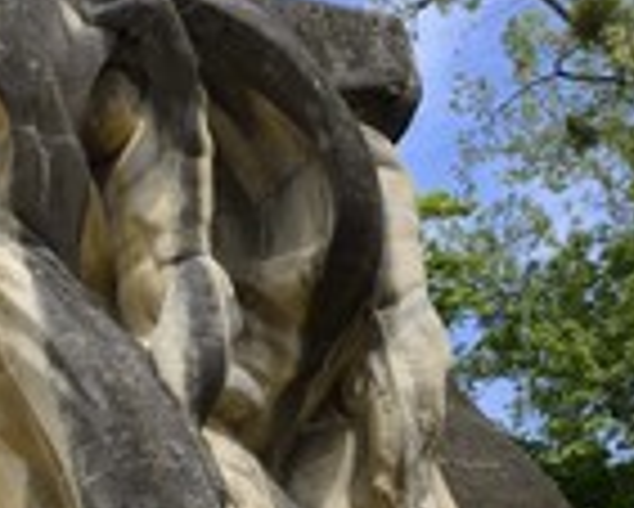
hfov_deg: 24.5
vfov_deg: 22.0
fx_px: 1258
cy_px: 504
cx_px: -198
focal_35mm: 67
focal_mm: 24
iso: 200
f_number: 9
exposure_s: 1/320
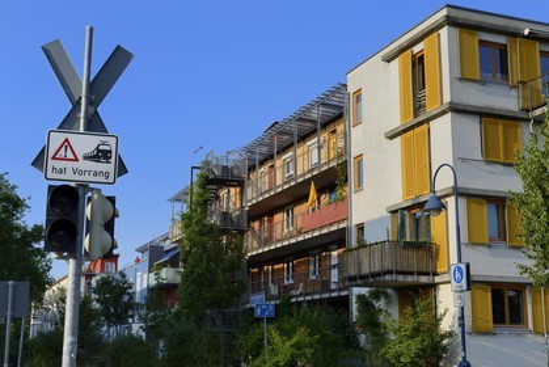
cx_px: 274
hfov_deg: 39.6
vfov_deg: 27.0
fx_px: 763
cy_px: 184
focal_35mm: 50
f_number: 9
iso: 200
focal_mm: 50
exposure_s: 1/250
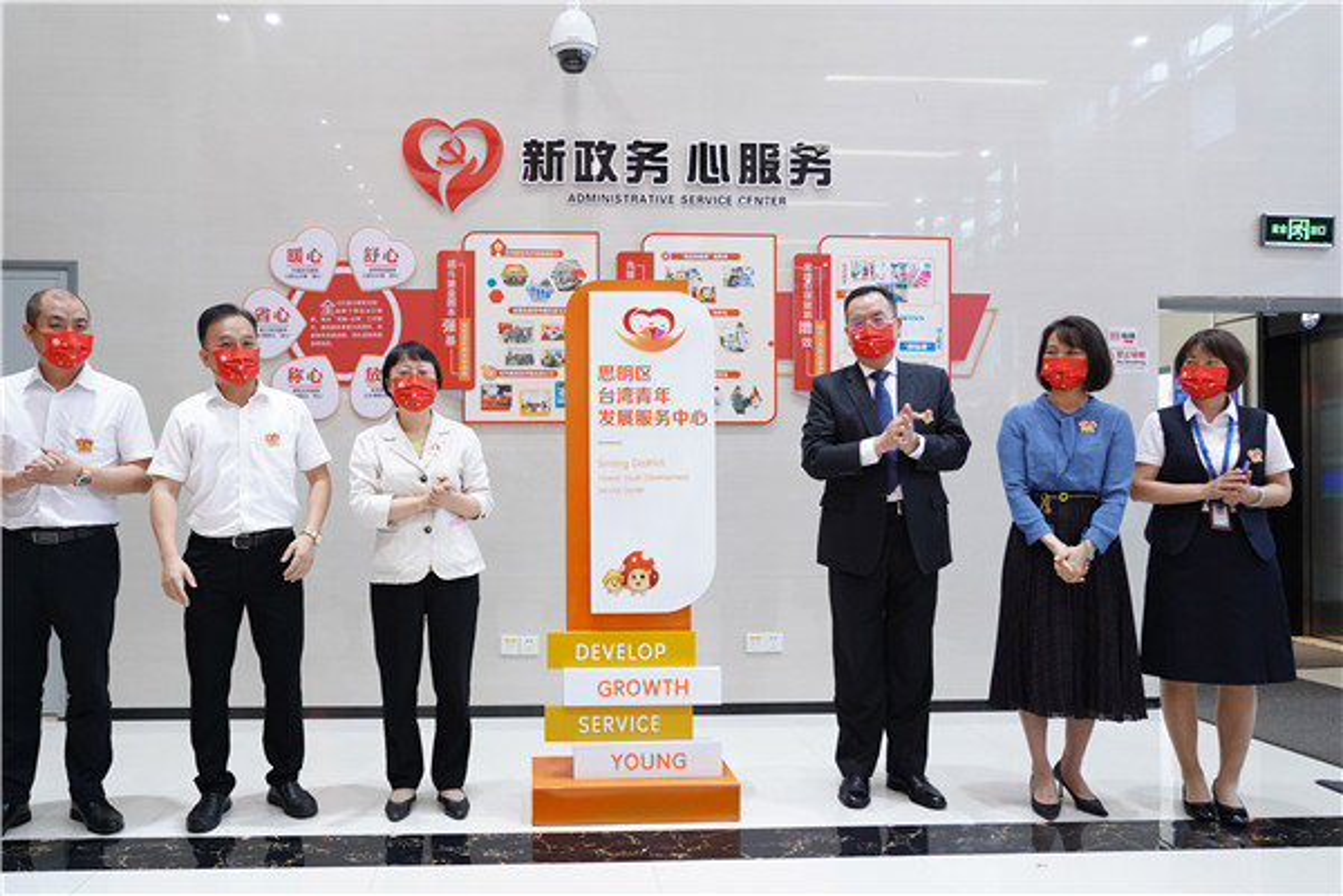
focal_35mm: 24
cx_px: 672
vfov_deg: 53.1
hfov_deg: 73.7
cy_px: 448
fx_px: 895
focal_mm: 24
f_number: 3.2
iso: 4000
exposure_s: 1/200
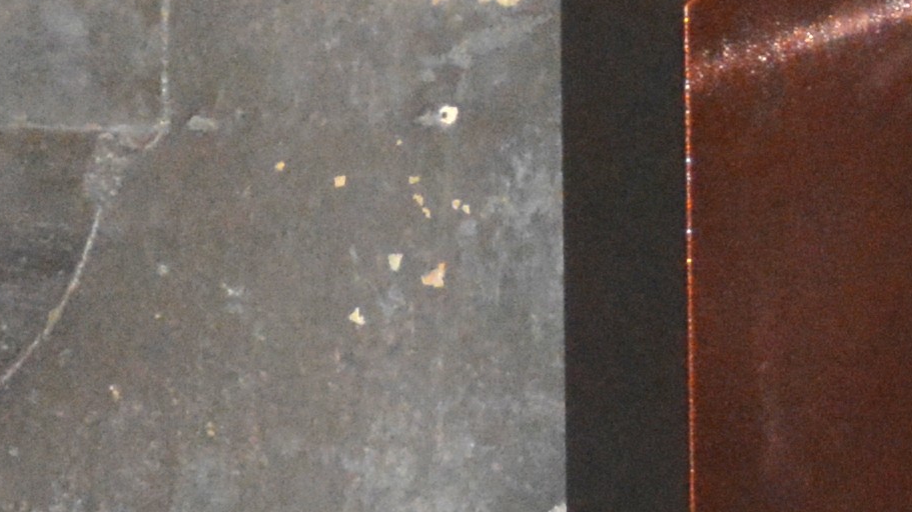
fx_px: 8511
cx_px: 1423
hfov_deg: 6.1
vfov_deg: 3.4
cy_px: -512
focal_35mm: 352
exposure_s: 1/60
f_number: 4.2
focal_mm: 34
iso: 3200
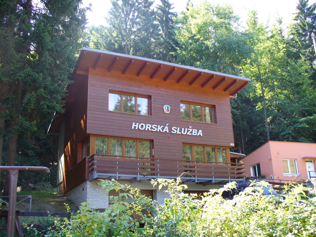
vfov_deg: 38.7
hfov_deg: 50.1
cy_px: 118
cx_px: 158
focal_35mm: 37
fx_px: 338
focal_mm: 6.1
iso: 80
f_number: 2.8
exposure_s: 1/100
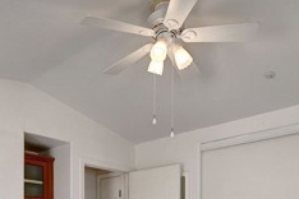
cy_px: 235
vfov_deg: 28.6
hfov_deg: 47.3
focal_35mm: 41
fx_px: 341
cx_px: 130
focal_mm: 10
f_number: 5
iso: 400
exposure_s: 1/100
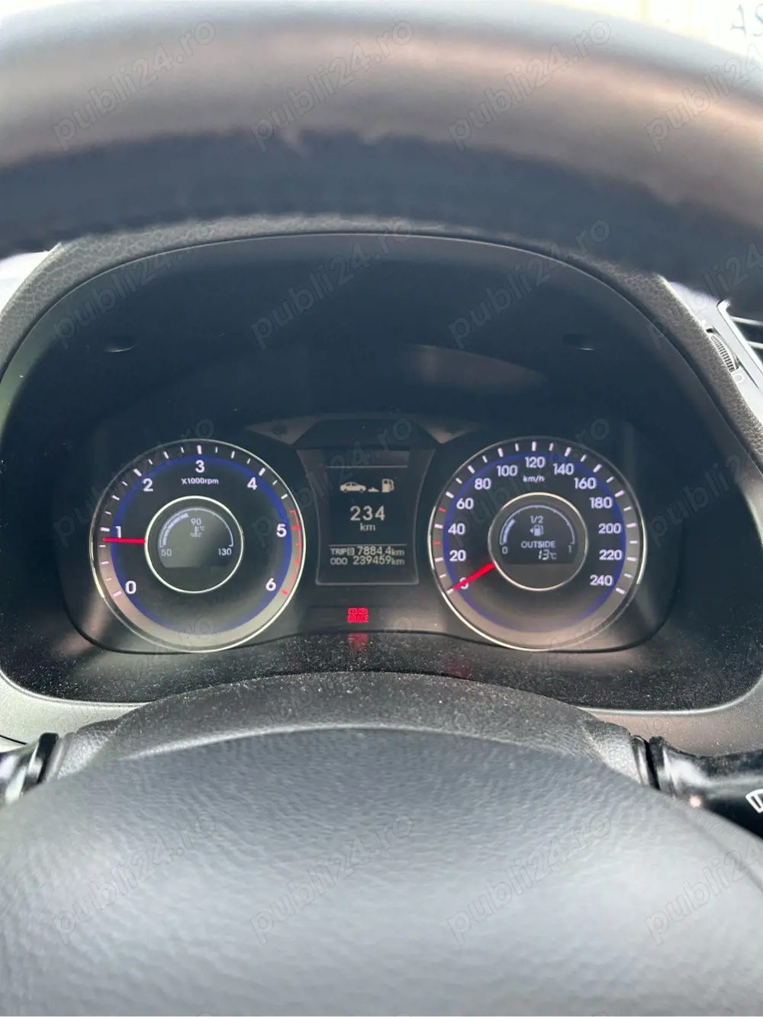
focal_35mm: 26
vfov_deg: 67.3
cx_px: 382
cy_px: 508
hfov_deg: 53.0
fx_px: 764
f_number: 1.5
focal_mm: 5.7
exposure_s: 1/121
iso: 125
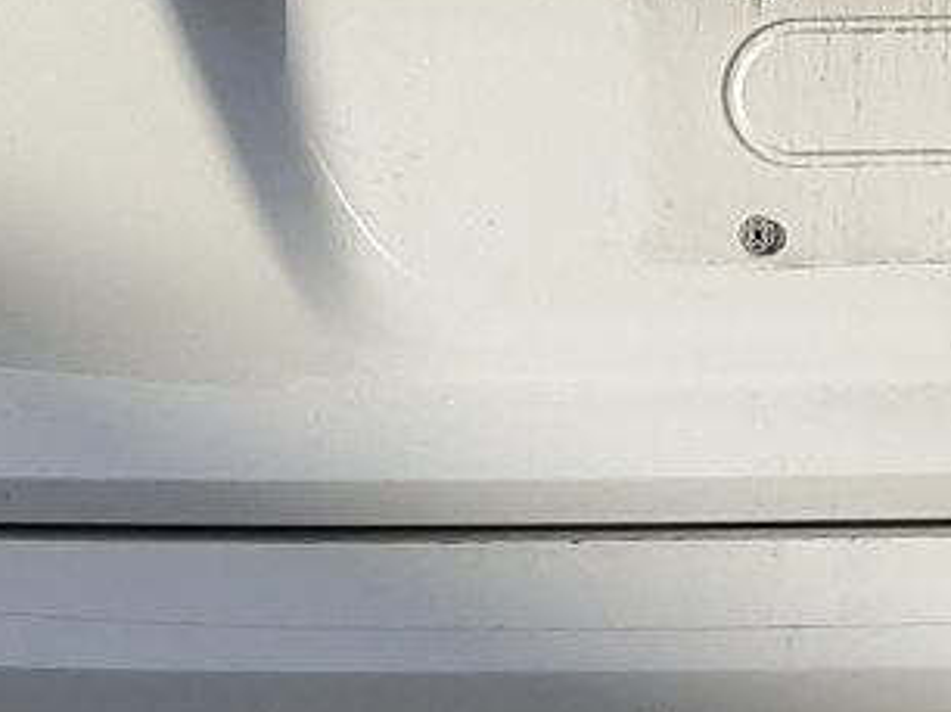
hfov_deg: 14.2
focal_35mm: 136
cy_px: -19
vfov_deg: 10.8
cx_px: 1075
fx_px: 3733
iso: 40
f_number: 1.7
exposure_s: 1/5000
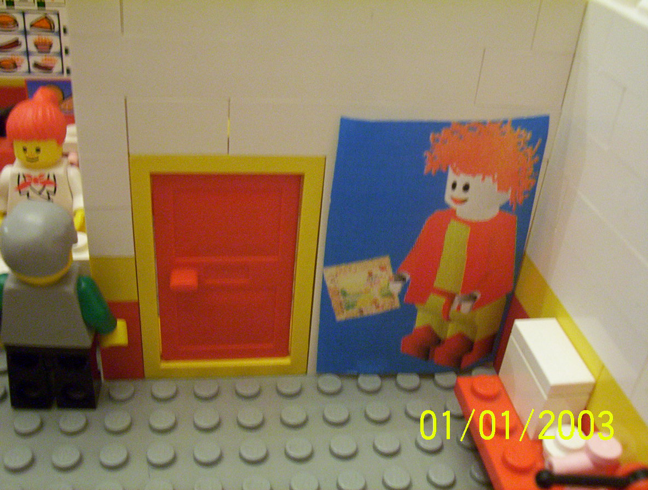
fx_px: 808
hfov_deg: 43.7
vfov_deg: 33.8
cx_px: 324
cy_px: 245
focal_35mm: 43
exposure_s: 1/8
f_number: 2.73
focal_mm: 5.77
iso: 200
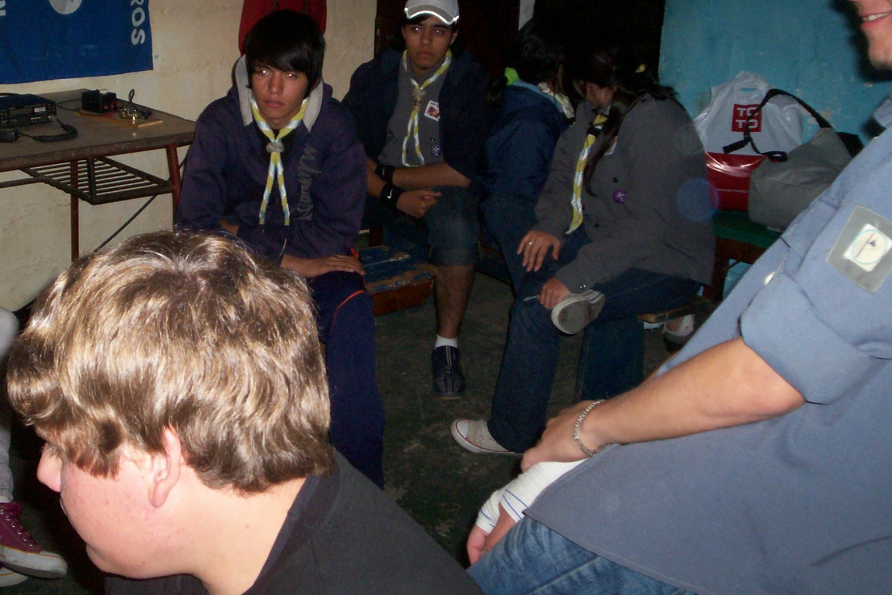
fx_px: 1214
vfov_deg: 27.5
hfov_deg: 40.0
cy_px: 236
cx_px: 316
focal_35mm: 49
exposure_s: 1/64
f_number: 4.5
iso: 140
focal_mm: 5.9
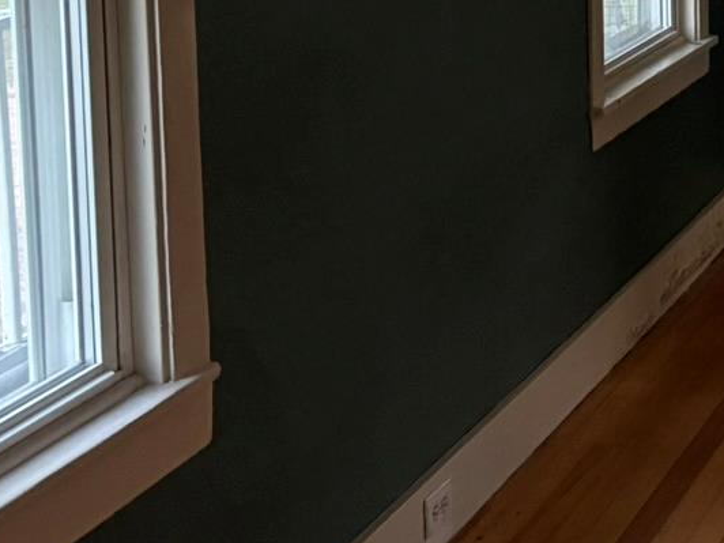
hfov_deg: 17.9
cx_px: 1029
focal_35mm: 100
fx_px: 2092
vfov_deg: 14.4
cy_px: -76
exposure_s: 1/30
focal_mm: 5.96
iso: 640
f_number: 1.6
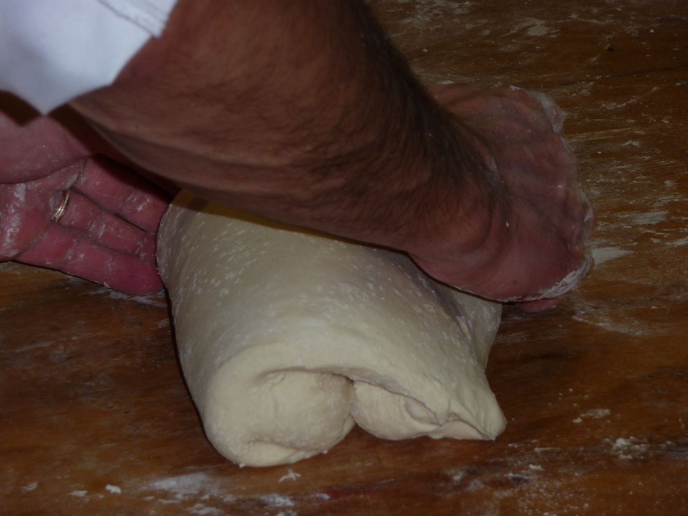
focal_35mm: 178
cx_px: 344
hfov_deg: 11.1
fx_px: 3538
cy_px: 258
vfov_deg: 8.3
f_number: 4.8
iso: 100
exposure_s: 1/50
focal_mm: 30.5
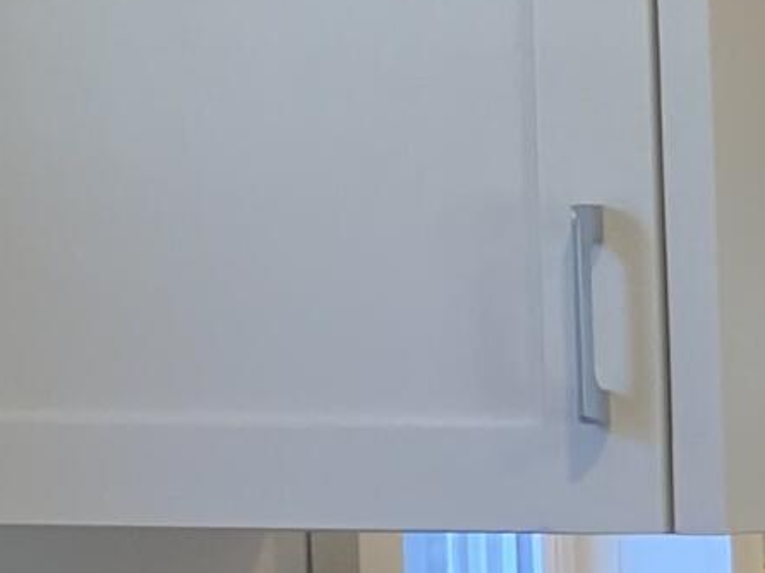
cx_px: 2521
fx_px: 3865
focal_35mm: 175
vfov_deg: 8.3
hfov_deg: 8.7
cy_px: 782
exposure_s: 1/120
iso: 125
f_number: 1.8
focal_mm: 4.25
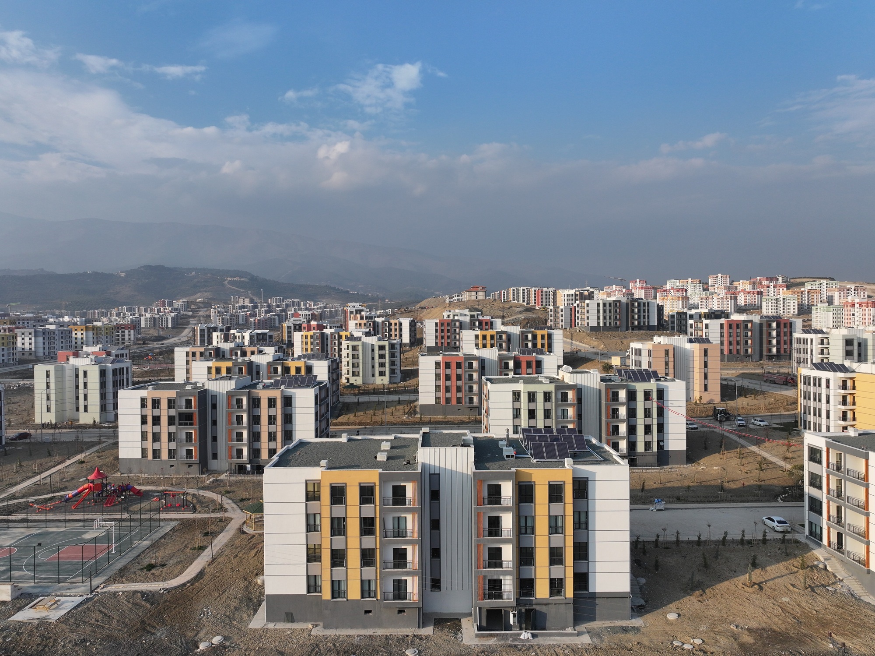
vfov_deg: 56.8
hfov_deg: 71.6
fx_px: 606
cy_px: 328
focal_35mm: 24
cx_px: 438
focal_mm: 12.29
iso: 100
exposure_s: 1/120
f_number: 3.5
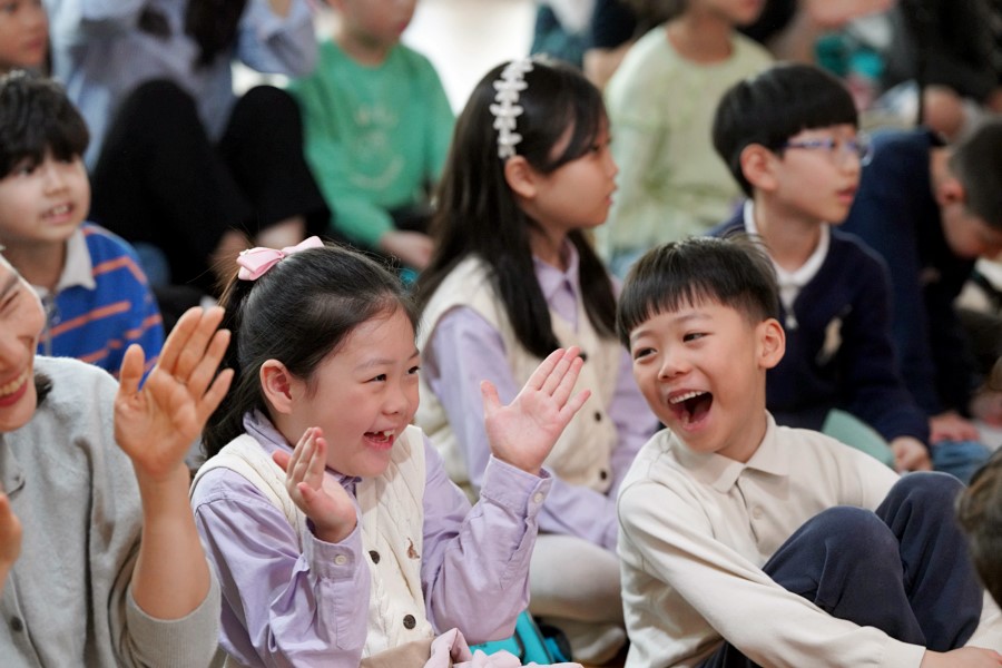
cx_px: 501
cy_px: 334
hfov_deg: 14.4
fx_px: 3952
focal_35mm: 142
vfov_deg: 9.7
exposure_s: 1/160
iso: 3200
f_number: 4
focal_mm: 142
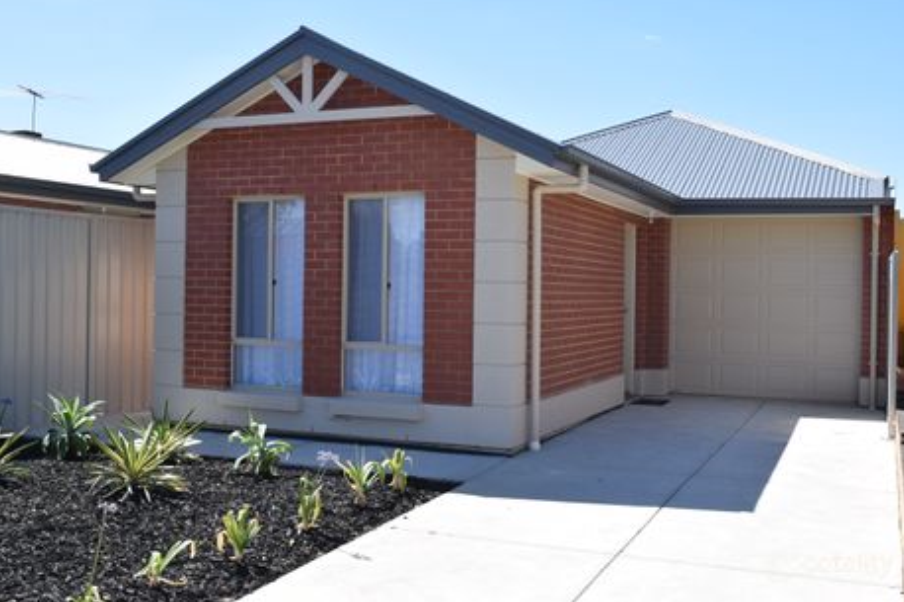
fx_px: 1004
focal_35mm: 40
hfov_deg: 48.5
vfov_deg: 33.4
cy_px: 295
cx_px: 462
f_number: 8
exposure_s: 1/250
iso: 200
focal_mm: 26
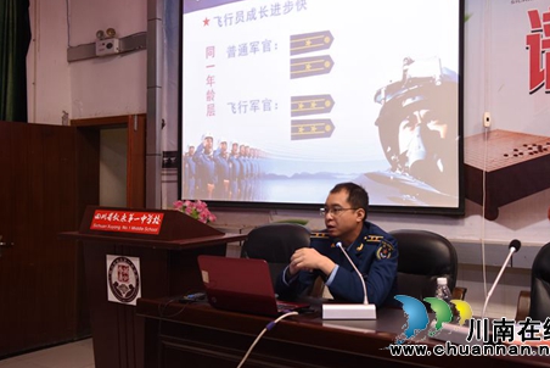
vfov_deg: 31.9
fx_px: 642
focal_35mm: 42
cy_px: 172
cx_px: 290
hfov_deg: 46.4
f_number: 3.5
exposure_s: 1/50
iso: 800
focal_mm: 38
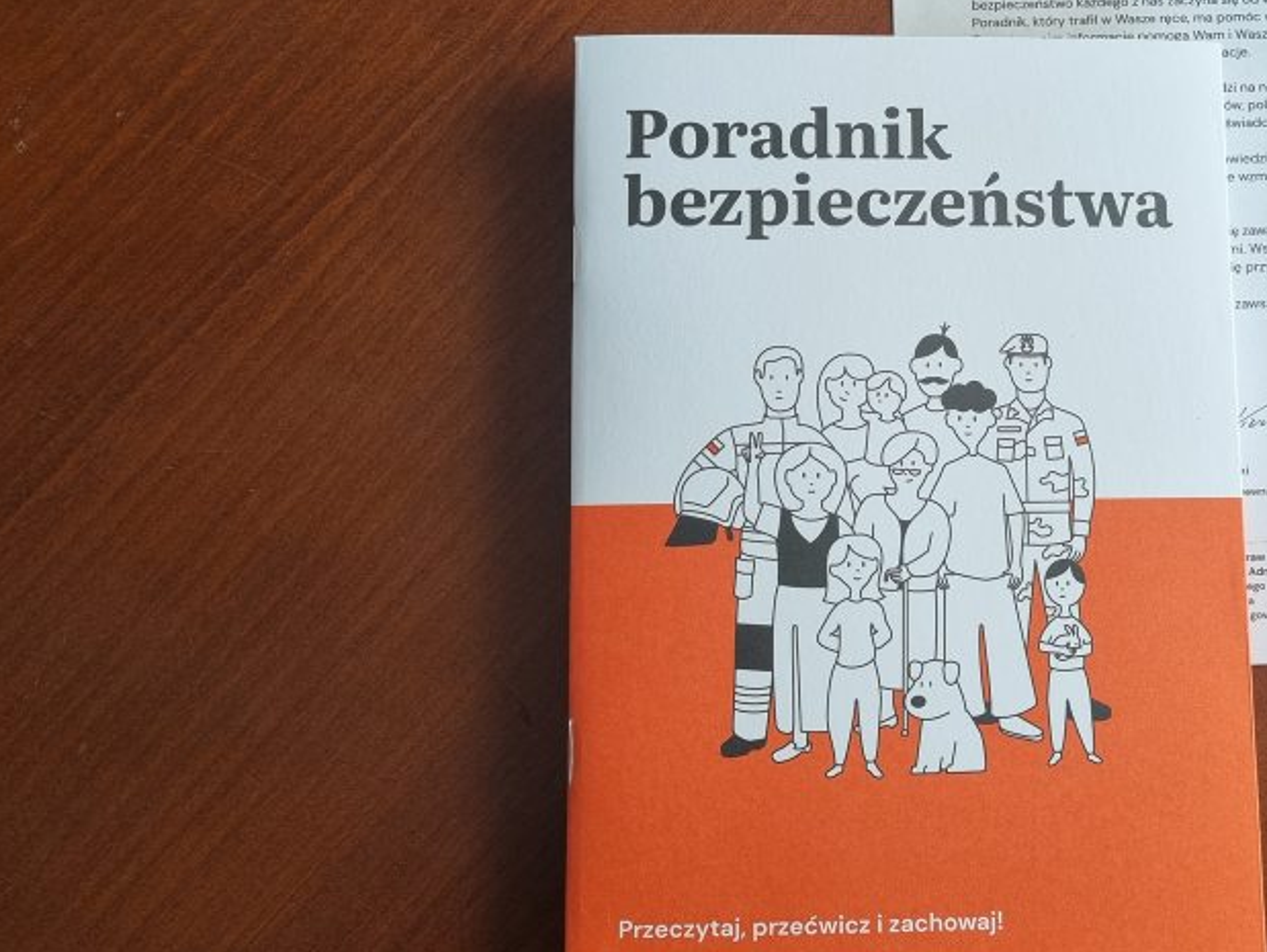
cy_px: 419
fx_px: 1538
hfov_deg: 43.7
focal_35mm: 42
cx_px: 907
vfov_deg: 34.3
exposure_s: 1/101
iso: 50
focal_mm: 5.4
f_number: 1.8
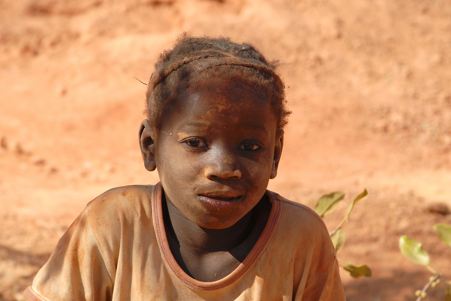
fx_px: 1610
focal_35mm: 129
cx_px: 227
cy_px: 149
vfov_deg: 10.7
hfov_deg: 15.9
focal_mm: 85
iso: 125
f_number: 8
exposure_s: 1/250
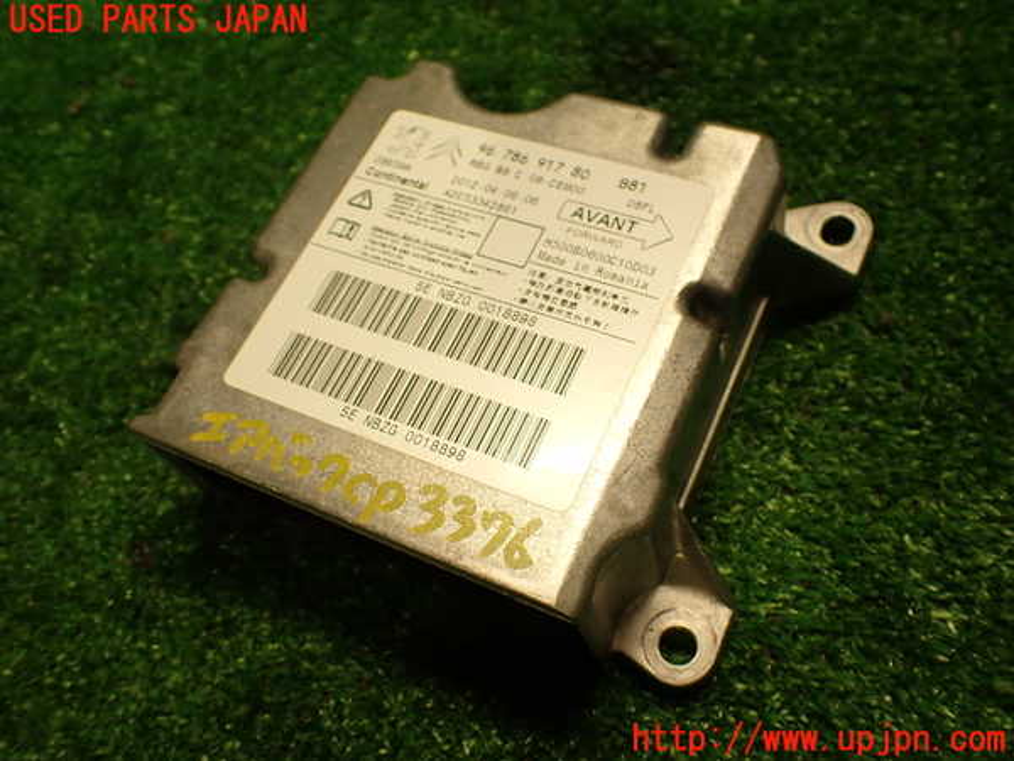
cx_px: 507
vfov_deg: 44.2
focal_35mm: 32
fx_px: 937
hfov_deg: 56.8
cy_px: 380
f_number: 2.4
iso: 200
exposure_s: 1/50
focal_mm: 5.79
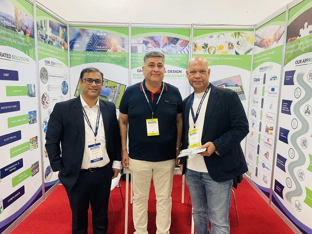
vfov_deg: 53.1
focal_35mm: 26
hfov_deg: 67.3
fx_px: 234
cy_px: 117
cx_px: 156
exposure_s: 1/50
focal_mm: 4.2
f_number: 1.6
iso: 80
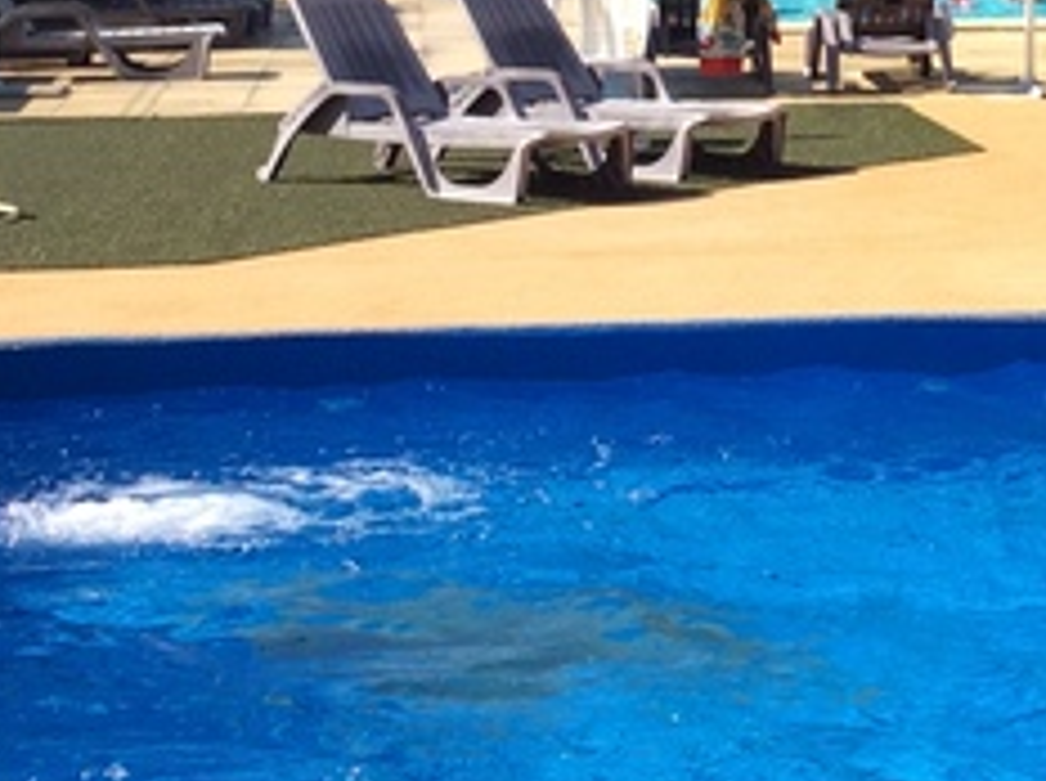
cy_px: -126
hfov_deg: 17.8
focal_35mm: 110
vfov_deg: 13.1
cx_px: 808
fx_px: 3319
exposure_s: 1/1144
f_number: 2.4
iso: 32
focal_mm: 3.3
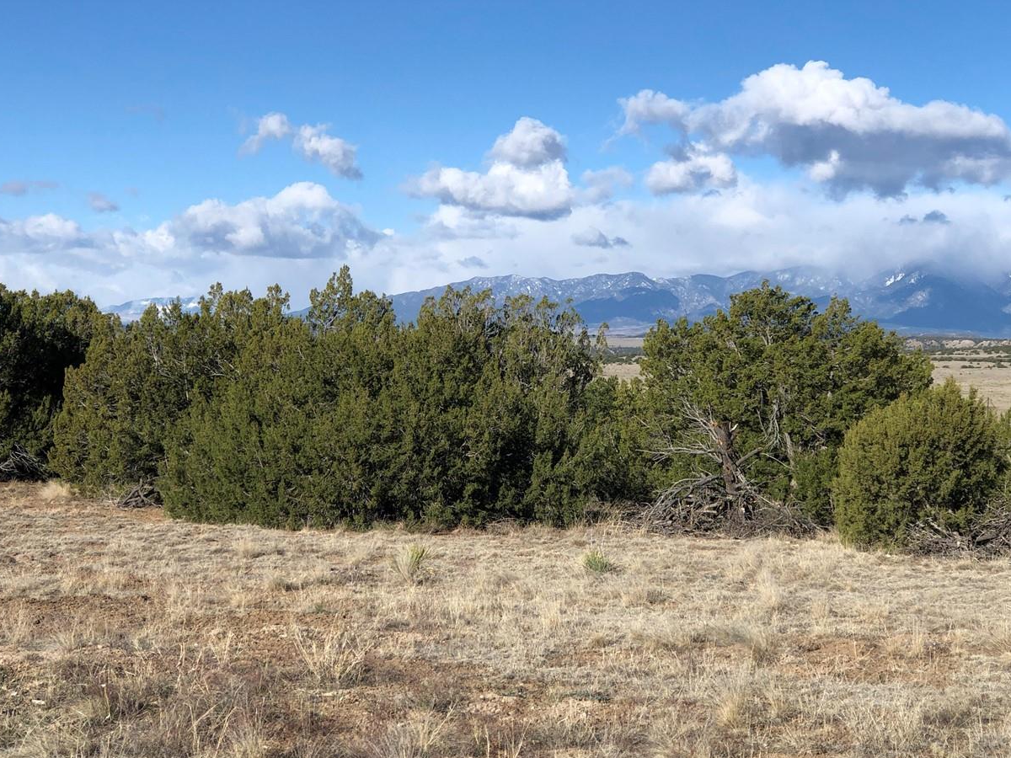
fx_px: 2220
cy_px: 316
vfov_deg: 19.4
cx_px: 555
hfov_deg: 25.6
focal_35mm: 76
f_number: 2.8
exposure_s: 1/1143
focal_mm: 6.6
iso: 20
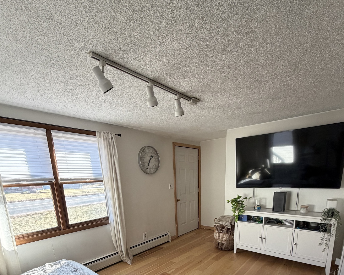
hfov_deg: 83.3
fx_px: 193
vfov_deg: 64.3
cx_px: 176
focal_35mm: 19
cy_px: 222
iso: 200
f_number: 2.2
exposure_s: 1/121
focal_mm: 2.22
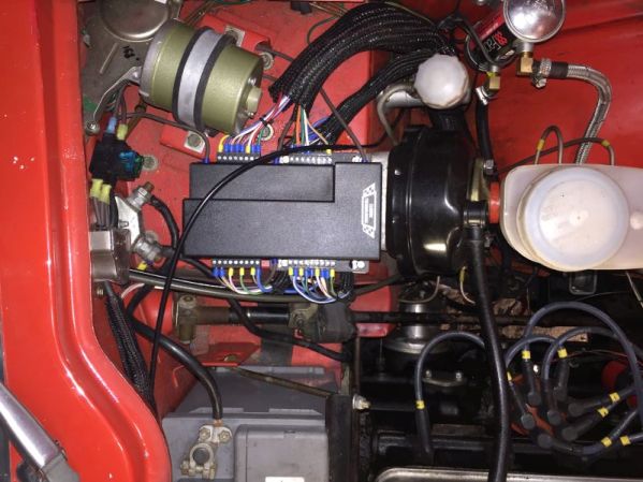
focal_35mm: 29
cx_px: 322
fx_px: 539
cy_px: 241
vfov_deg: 48.2
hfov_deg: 61.7
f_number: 2.2
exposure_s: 1/20
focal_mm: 4.15
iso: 64
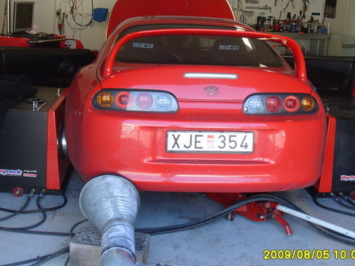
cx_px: 163
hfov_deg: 42.1
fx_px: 461
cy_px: 117
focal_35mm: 45
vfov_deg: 32.1
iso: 80
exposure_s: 1/90
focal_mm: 7.8
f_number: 3.1
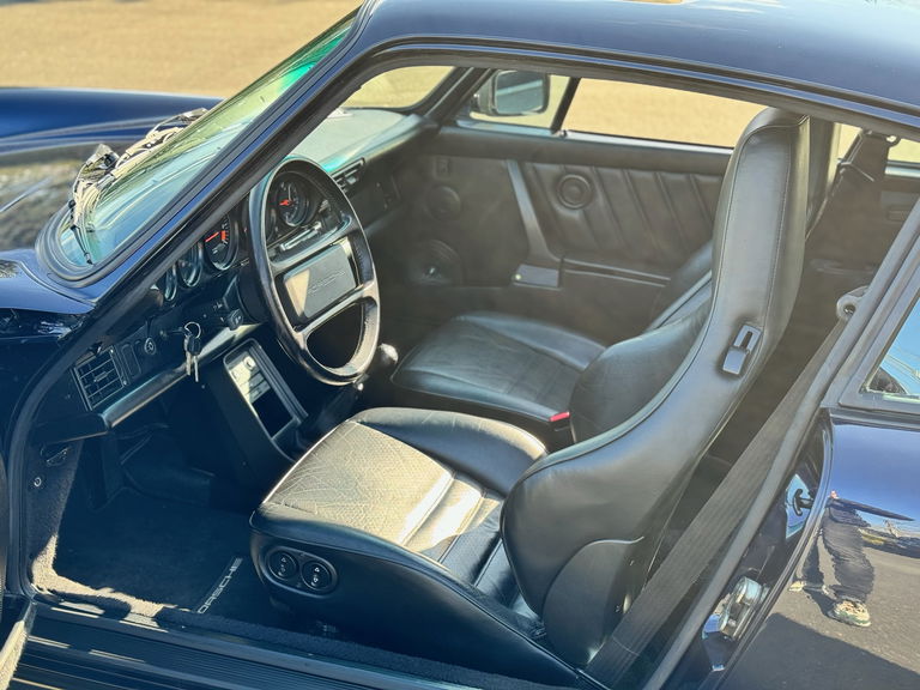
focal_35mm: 48
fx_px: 1276
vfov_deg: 30.3
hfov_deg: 39.7
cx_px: 460
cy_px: 345
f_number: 1.78
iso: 64
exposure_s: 1/225
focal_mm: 6.86
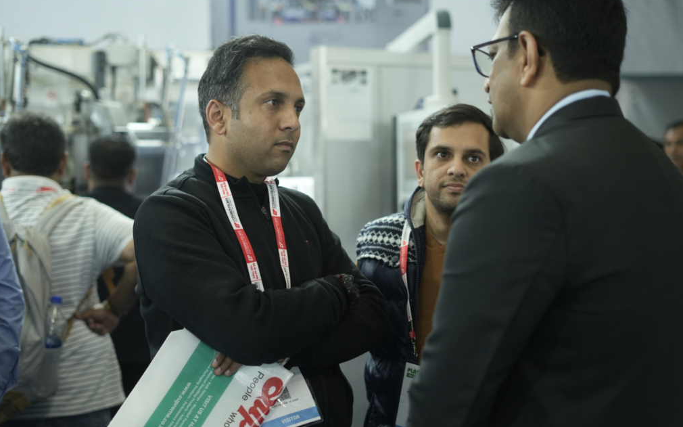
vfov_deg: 24.9
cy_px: 201
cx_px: 341
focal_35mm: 52
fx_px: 968
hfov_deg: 38.9
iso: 640
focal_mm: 50
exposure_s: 1/200
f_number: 2.2
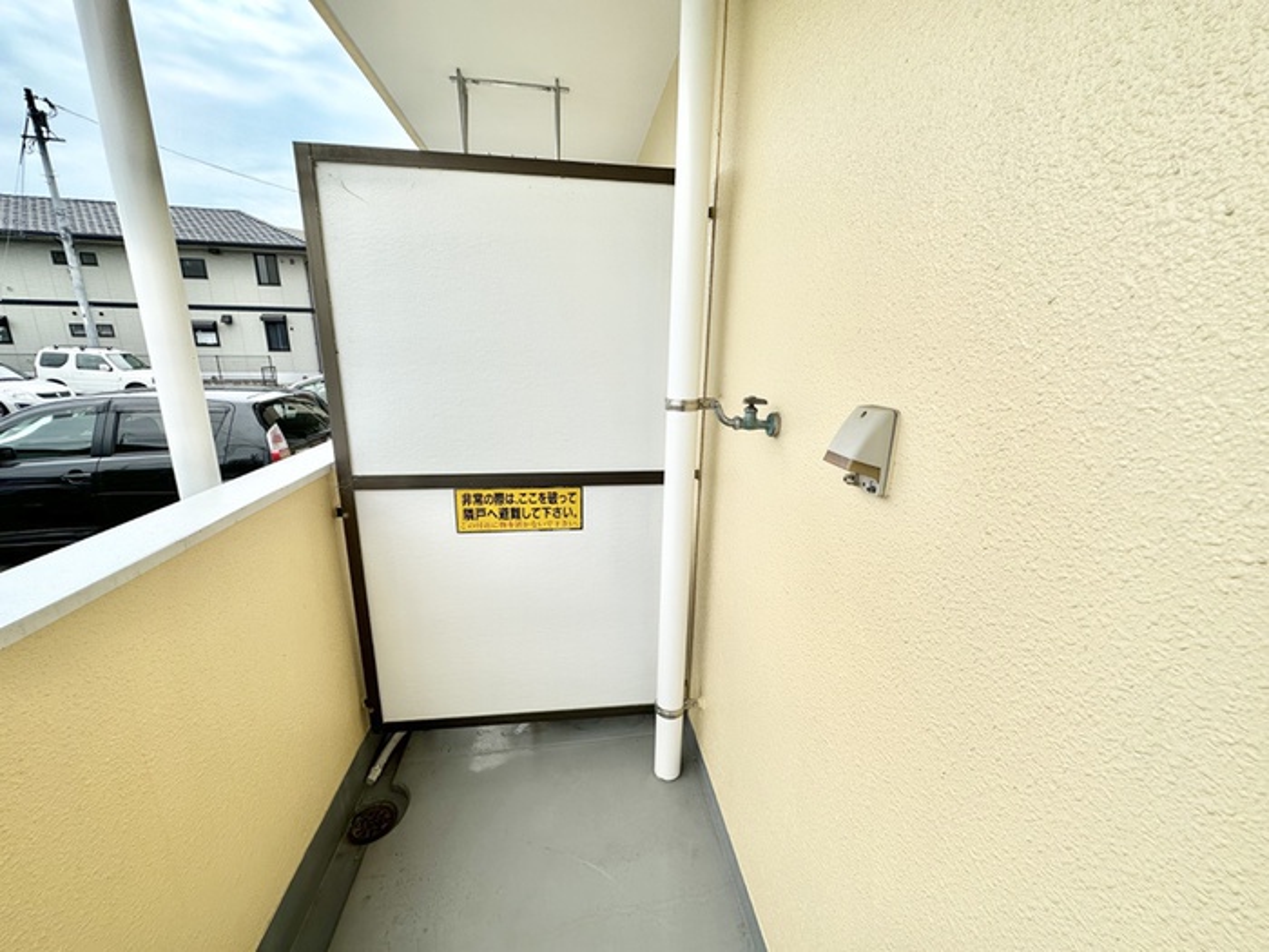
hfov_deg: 102.1
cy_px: 476
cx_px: 634
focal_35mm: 14
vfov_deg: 85.7
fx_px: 513
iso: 50
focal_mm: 2.22
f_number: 2.2
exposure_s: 1/1147
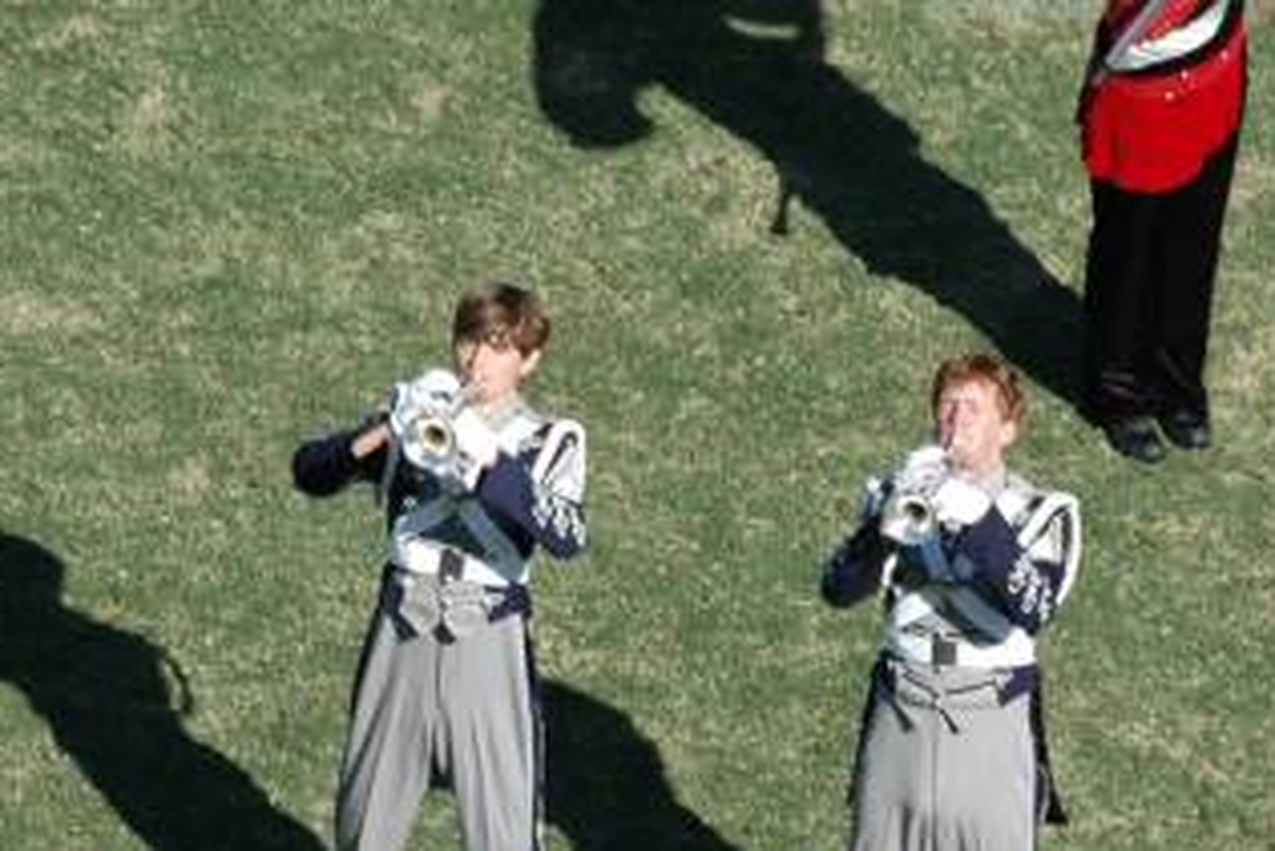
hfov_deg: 2.1
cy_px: 597
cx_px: 682
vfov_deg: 1.4
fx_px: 34404
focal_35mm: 971
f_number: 6.3
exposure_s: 1/640
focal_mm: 200
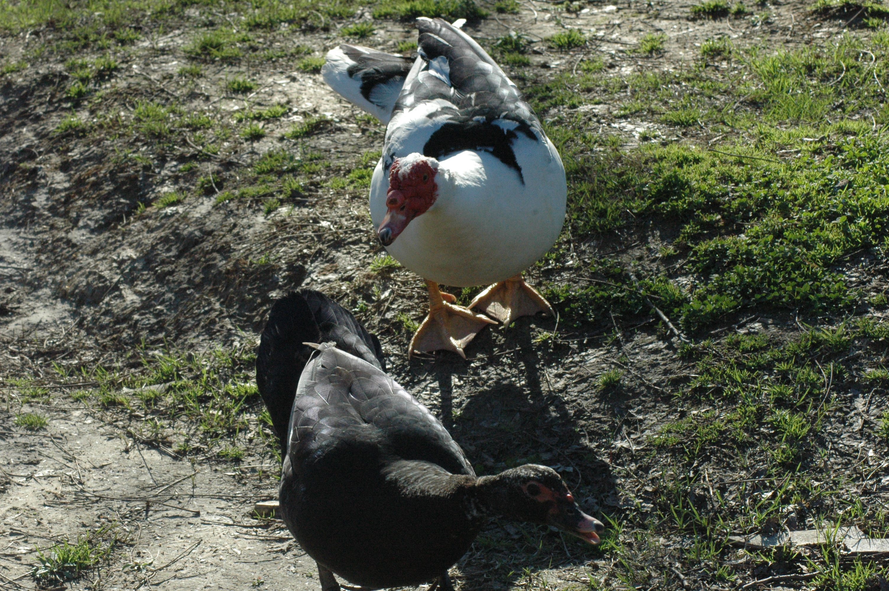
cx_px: 444
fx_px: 2961
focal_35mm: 120
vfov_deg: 11.4
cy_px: 296
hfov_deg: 17.1
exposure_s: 1/640
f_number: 13
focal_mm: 80
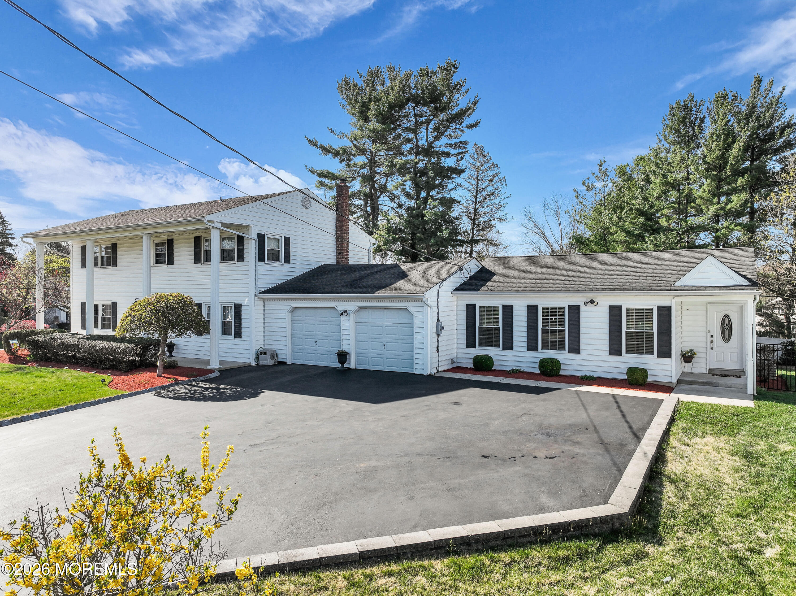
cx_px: 398
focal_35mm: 24
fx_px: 552
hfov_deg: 71.6
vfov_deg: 56.8
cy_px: 298
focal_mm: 12.29
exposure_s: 1/1250
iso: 130
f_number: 2.8
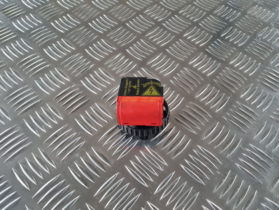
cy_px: 105
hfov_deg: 67.3
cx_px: 140
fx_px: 210
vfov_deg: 53.1
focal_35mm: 26
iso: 640
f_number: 1.8
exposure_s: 1/50
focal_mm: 5.4
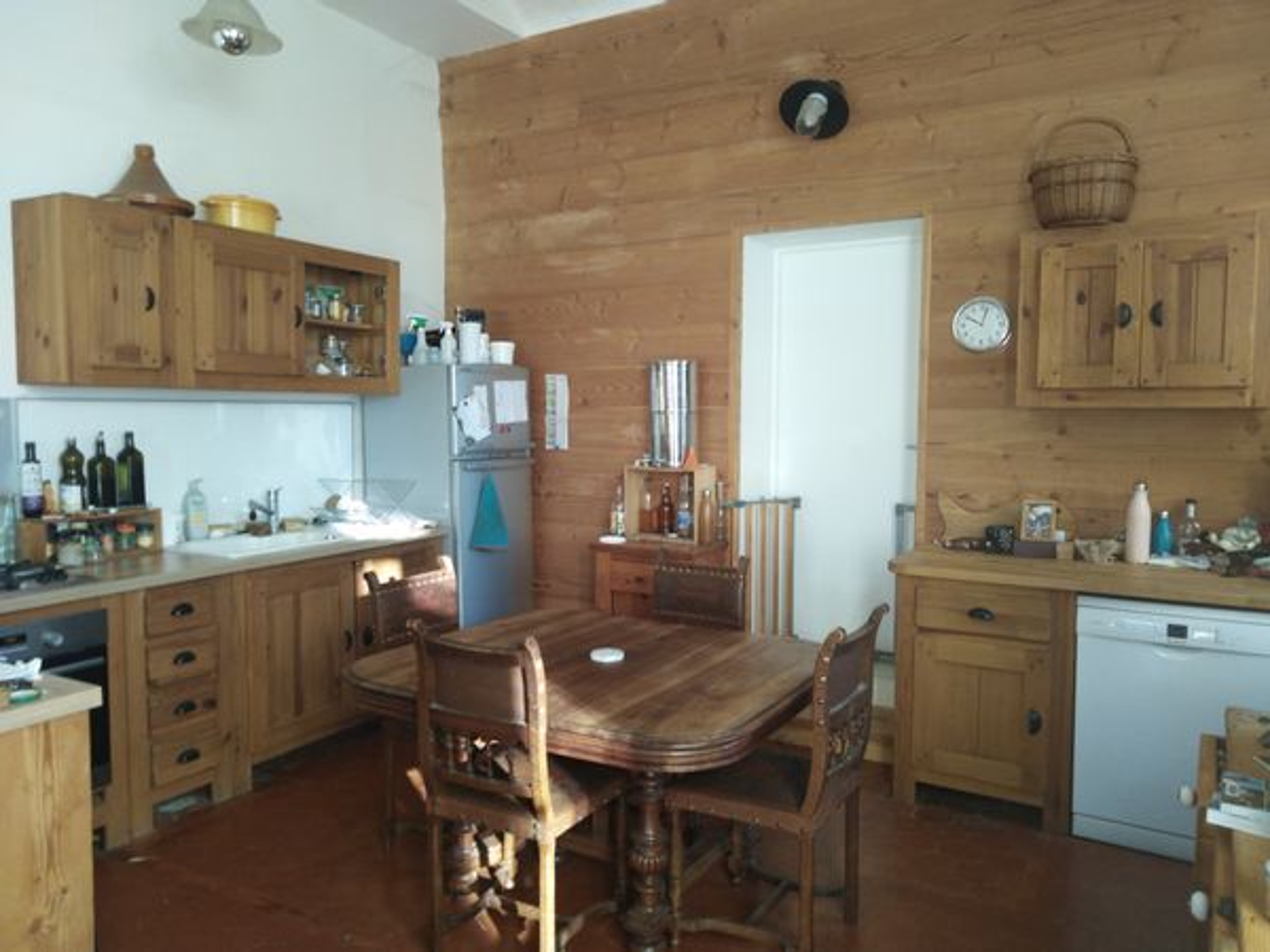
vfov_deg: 53.1
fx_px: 954
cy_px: 476
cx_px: 635
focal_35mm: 26
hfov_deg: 67.3
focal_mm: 3.46
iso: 189
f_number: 2.2
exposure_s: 1/30
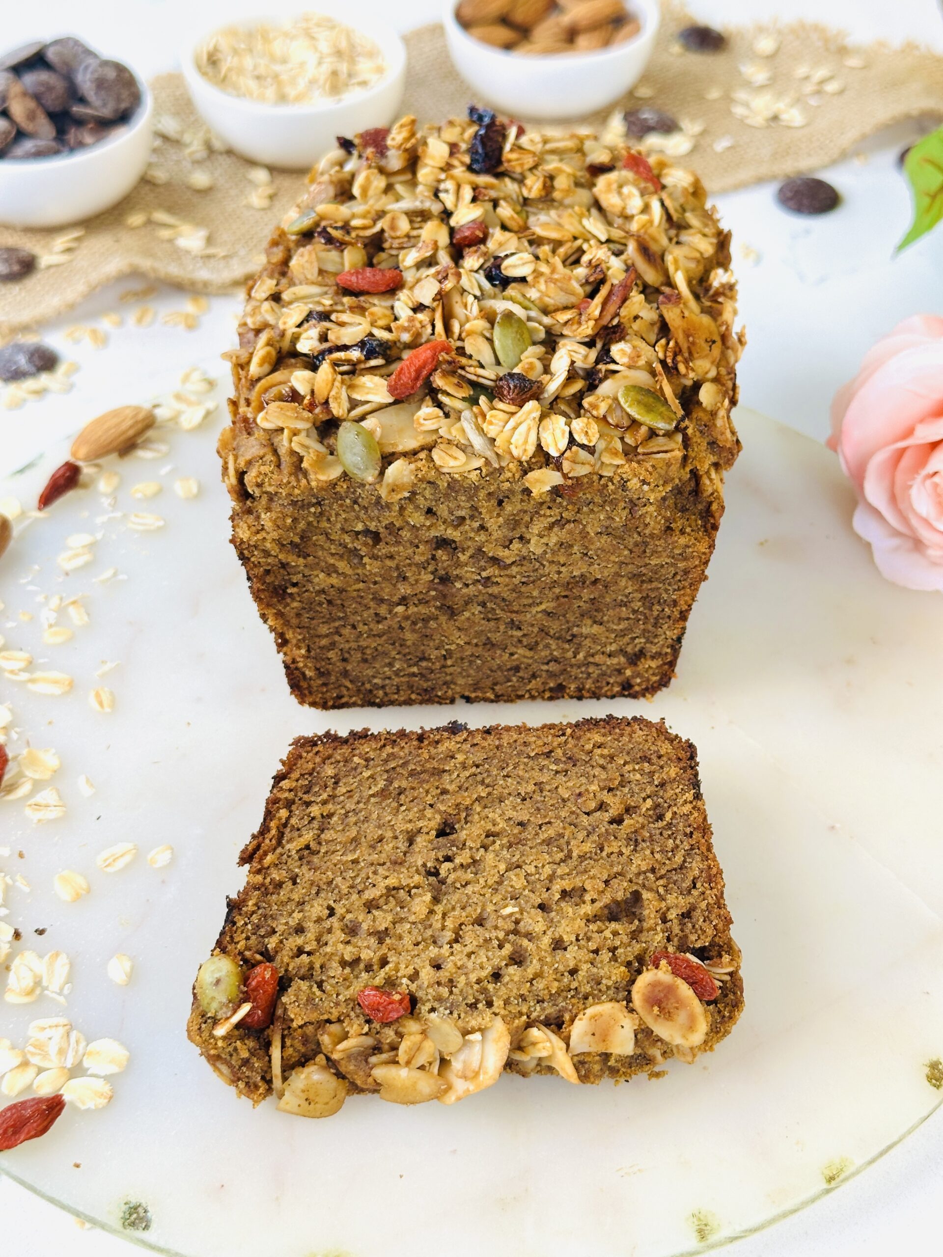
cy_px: 628
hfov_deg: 30.3
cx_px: 472
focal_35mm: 48
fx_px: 1743
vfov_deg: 39.7
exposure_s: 1/125
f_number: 1.78
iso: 80
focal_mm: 6.86
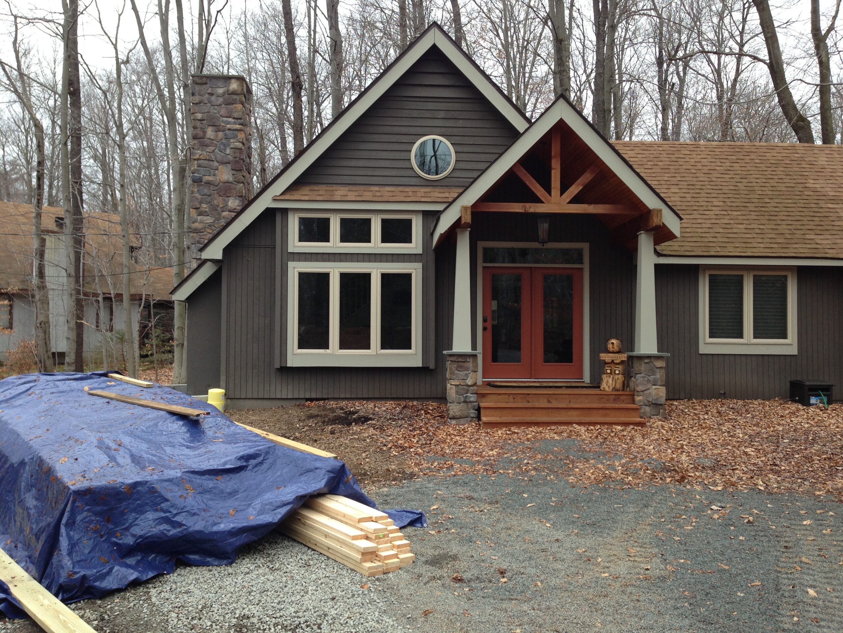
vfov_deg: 42.9
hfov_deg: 55.4
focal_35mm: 33
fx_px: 804
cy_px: 316
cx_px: 422
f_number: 2.4
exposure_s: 1/176
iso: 50
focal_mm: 4.12
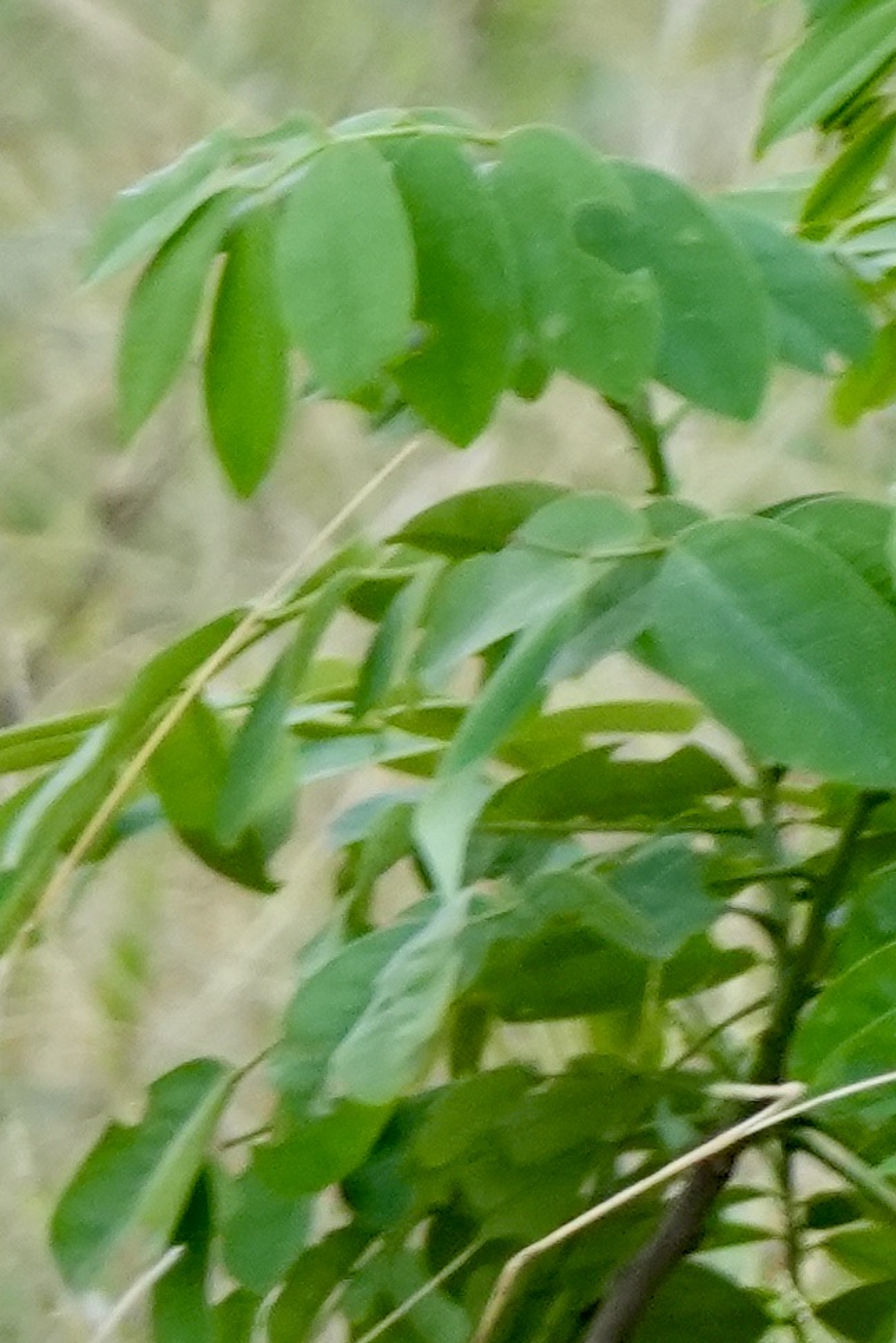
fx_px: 124870
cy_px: -23
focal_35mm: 3345
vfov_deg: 0.6
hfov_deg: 0.4
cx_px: -1350
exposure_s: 1/125
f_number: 6.3
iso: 1000
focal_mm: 350
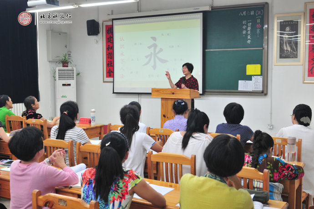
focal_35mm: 46
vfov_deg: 28.9
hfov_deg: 42.4
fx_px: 405
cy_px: 104
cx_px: 157
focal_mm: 31
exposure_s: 1/60
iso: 400
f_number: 4
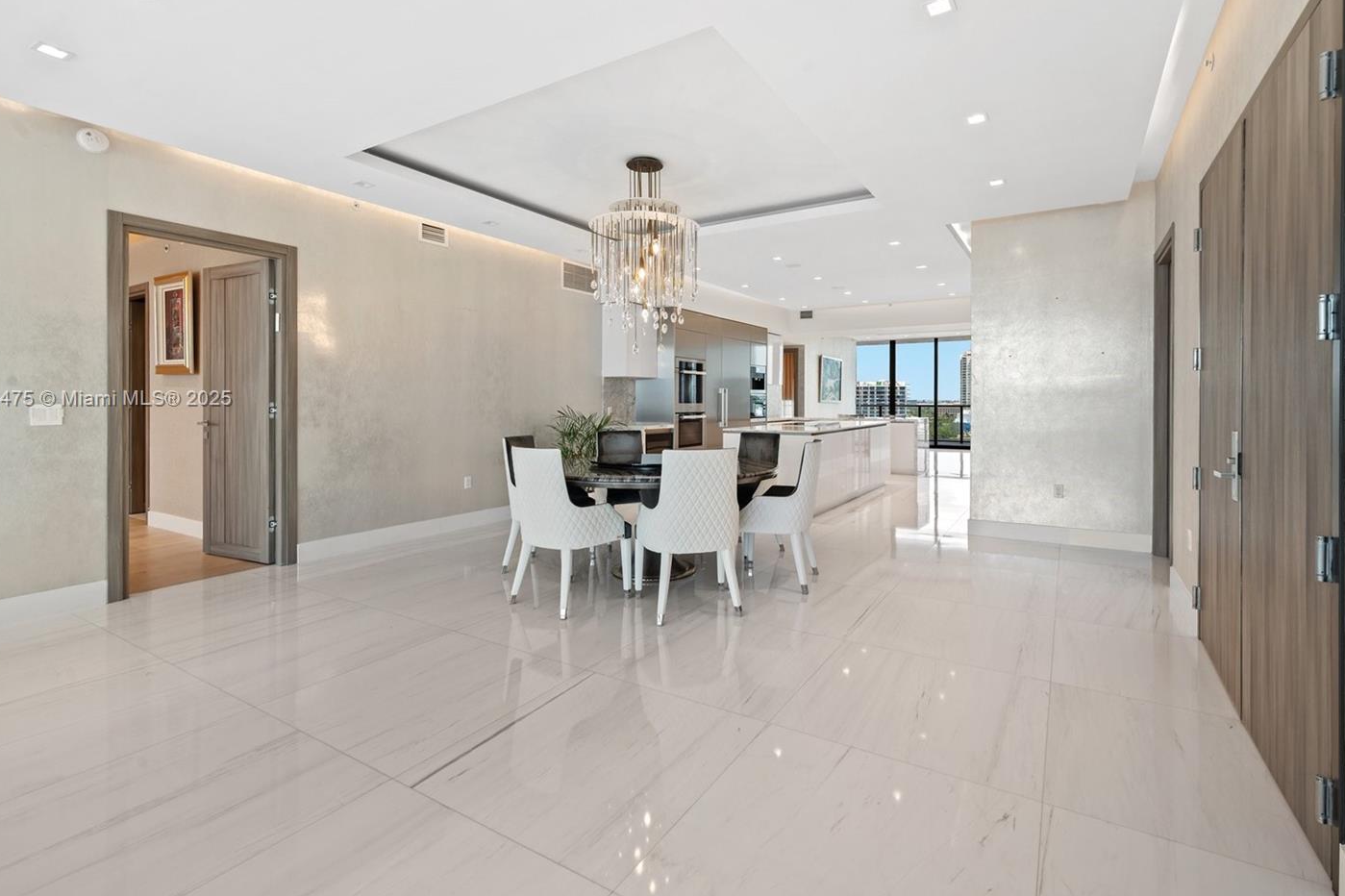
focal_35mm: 16
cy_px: 400
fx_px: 598
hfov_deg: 96.7
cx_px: 693
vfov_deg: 73.5
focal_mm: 14
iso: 200
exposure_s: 1/8
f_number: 8
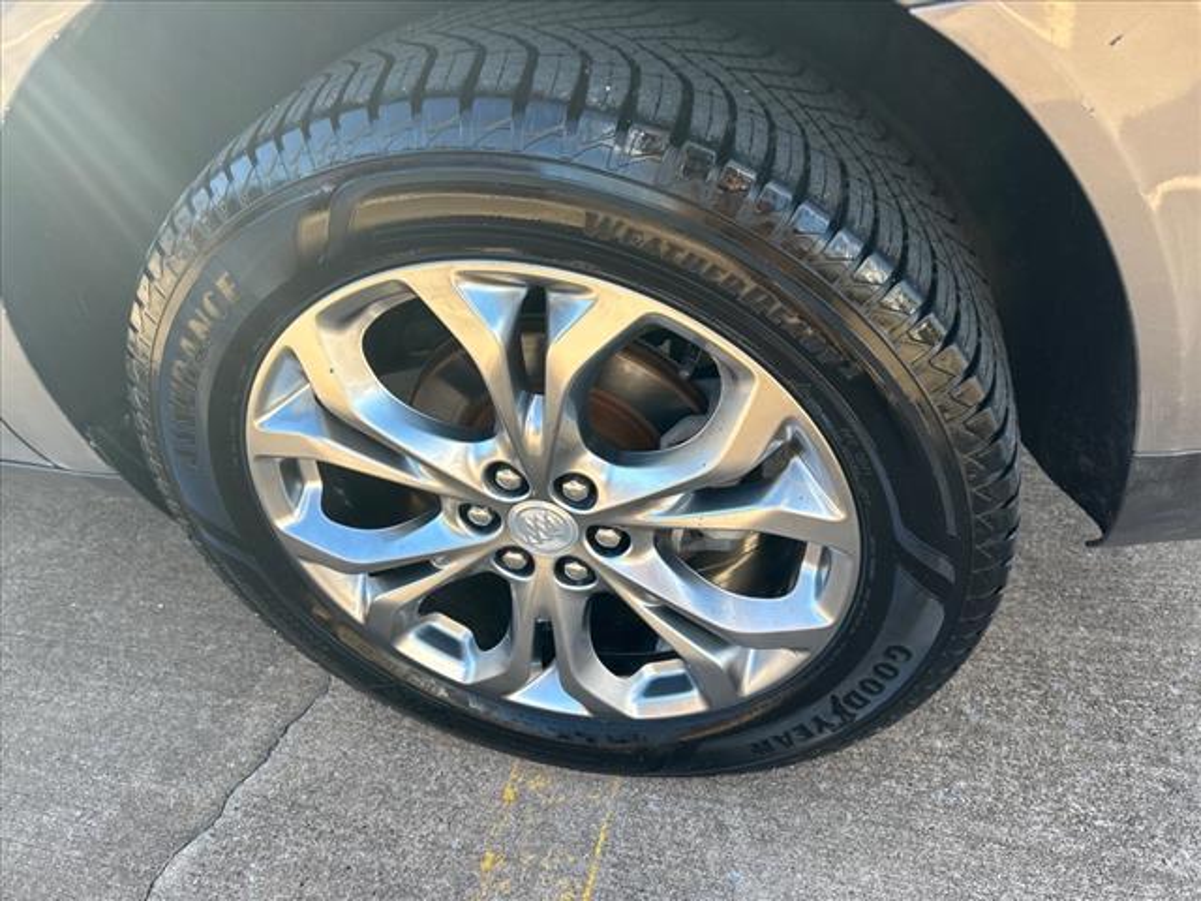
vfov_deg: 53.1
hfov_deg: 67.3
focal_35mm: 26
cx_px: 600
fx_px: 902
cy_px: 450
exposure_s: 1/353
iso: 50
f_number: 1.5
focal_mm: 5.7
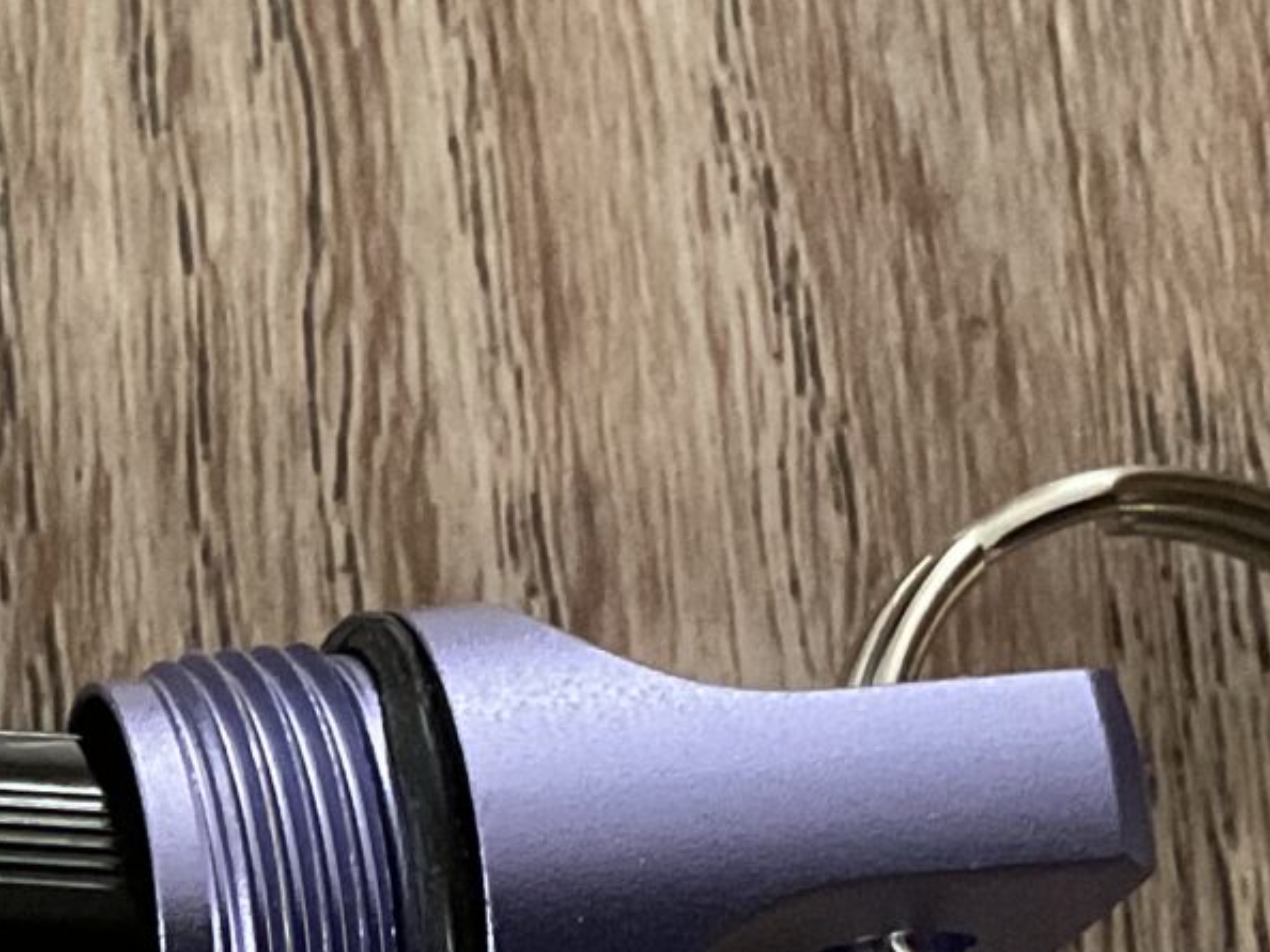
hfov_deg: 14.8
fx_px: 4584
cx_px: -541
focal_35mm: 125
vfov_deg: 11.7
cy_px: 916
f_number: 1.8
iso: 400
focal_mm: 3
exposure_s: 1/30
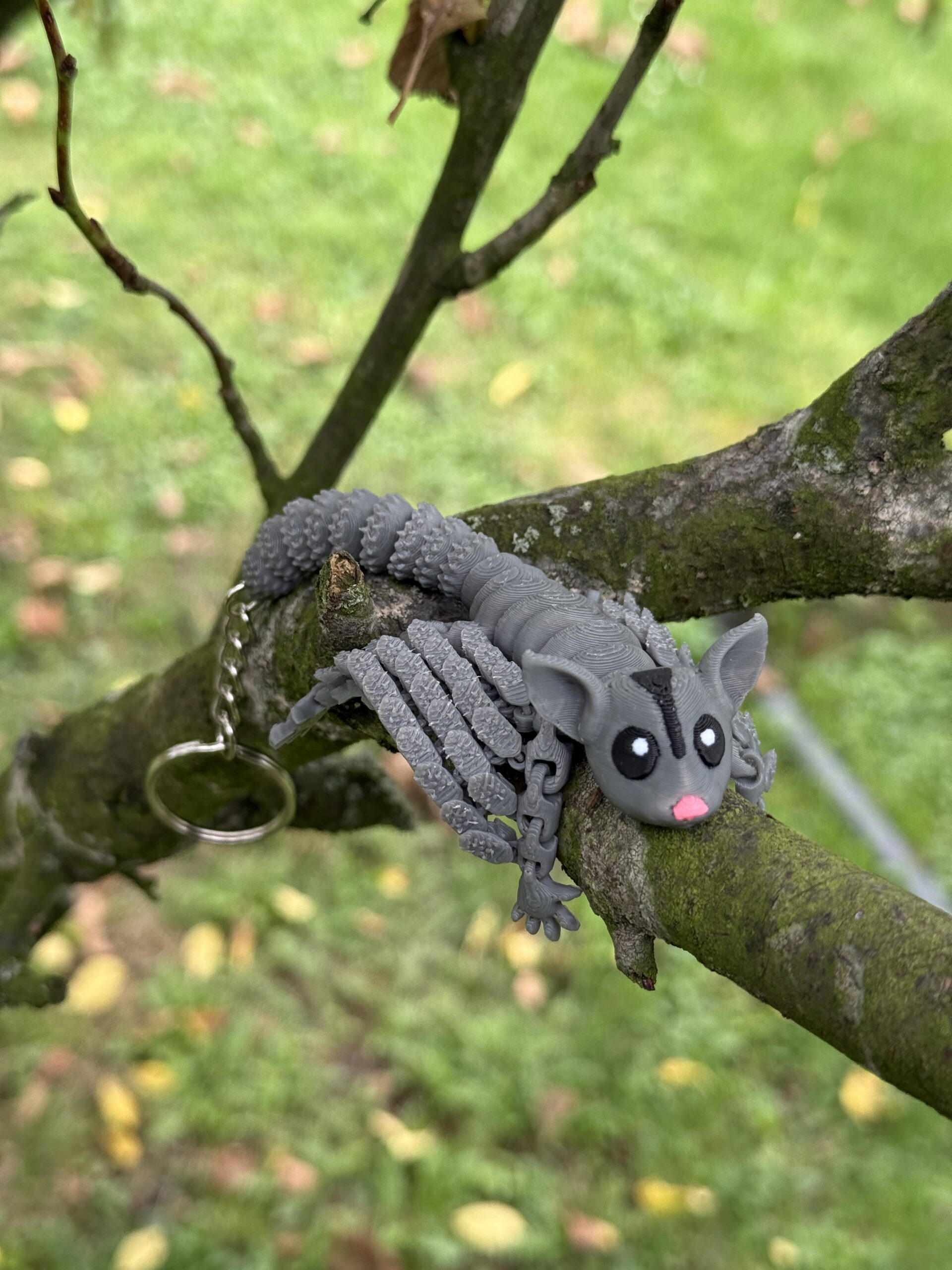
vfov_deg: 39.7
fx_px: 1760
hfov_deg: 30.3
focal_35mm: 48
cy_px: 635
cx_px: 476
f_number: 1.78
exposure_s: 1/246
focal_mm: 6.76
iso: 80
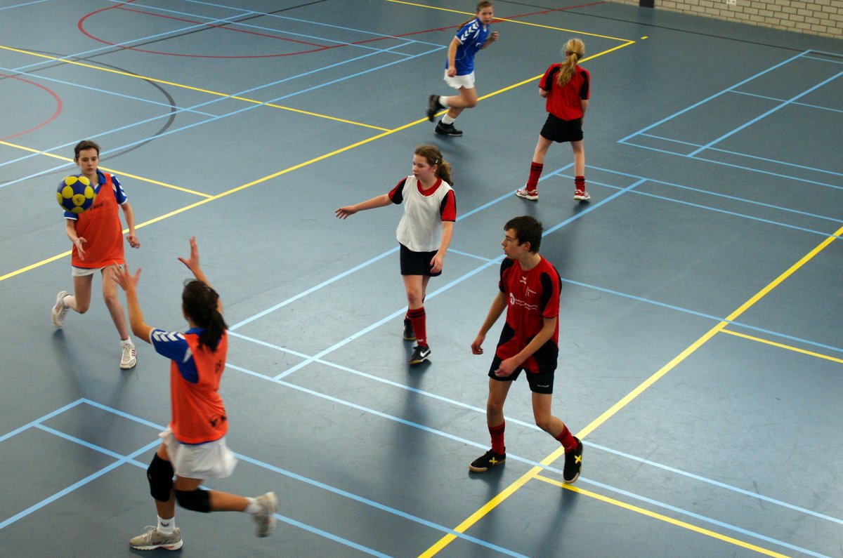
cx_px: 422
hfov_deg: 43.7
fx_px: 1052
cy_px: 279
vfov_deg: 29.7
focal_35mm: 45
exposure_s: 1/125
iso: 400
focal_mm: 30
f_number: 4.5
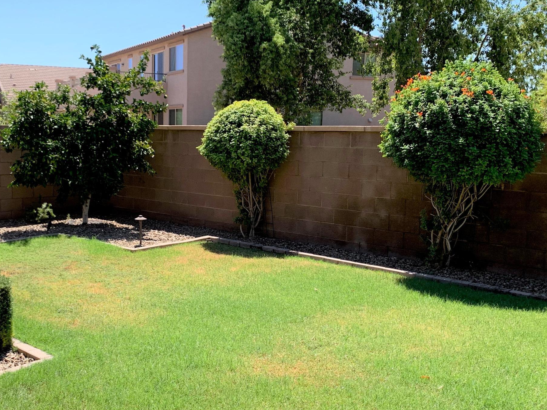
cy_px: 222
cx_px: 188
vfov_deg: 33.6
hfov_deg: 43.3
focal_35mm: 43
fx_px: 679
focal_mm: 4.25
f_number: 1.8
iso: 25
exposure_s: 1/1468
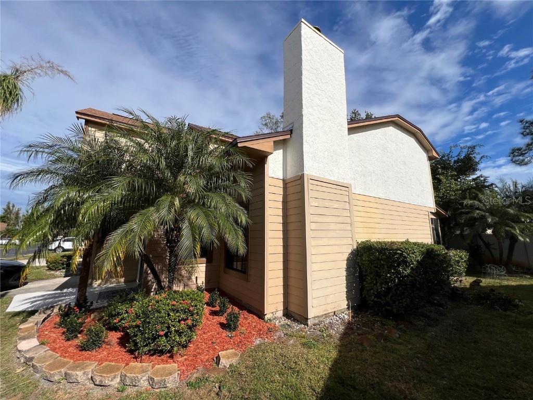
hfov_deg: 106.2
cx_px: 266
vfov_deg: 89.9
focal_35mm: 13
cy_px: 200
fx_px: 200
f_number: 1.8
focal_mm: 1.57
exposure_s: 1/3922
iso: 32
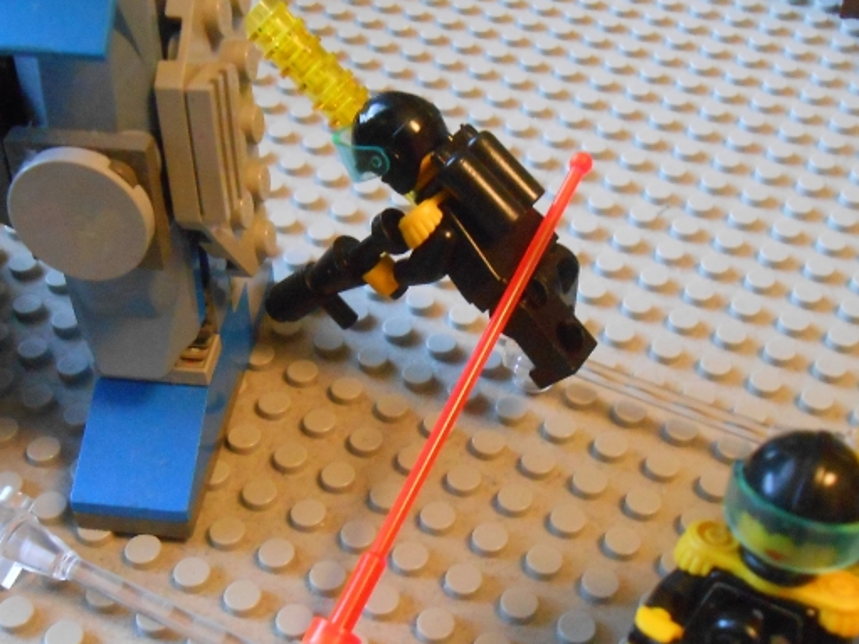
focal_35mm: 47
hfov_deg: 40.4
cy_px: 422
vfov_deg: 30.7
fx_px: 1166
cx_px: 420
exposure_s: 1/6
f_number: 3.8
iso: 800
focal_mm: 5.3
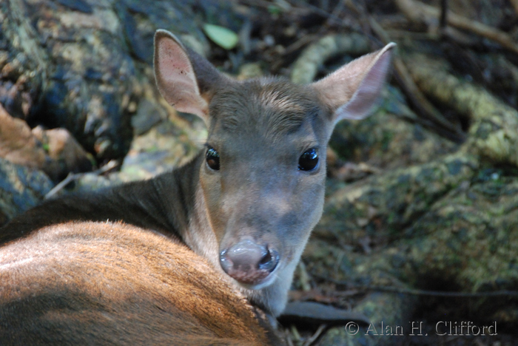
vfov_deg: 4.6
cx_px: 259
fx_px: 4320
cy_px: 173
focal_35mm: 300
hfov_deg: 6.9
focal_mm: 200
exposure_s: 1/30
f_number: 5.6
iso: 1400
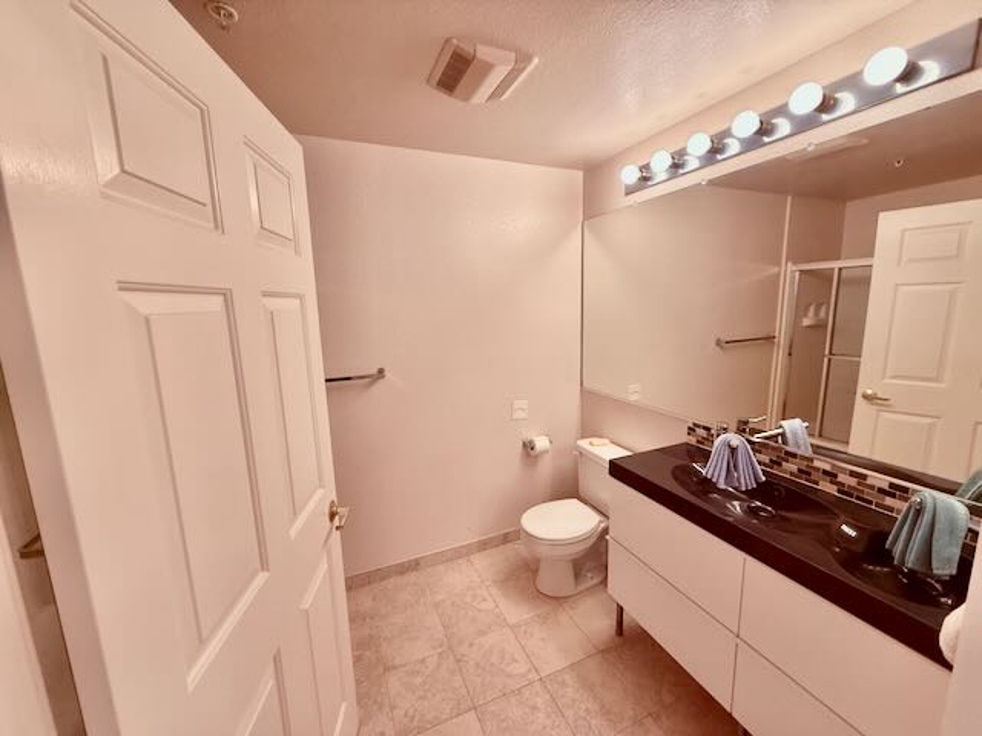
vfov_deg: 85.7
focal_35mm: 14
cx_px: 491
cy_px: 368
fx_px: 397
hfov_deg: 102.1
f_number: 2.2
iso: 250
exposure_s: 1/120
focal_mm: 2.22
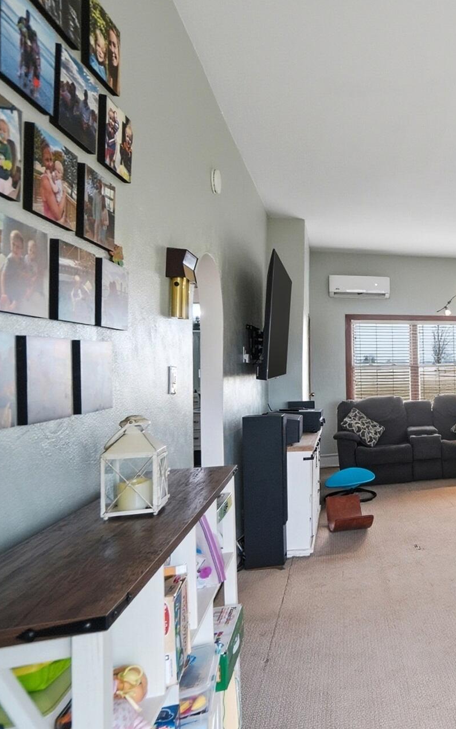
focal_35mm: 24
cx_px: 559
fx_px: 477
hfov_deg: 37.3
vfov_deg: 74.8
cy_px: 358
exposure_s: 1/400
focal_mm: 10
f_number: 4
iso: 100
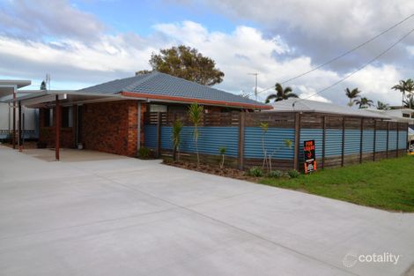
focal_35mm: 27
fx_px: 310
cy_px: 138
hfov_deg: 67.4
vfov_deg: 47.9
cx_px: 207
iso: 1000
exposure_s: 1/200
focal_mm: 18
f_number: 22
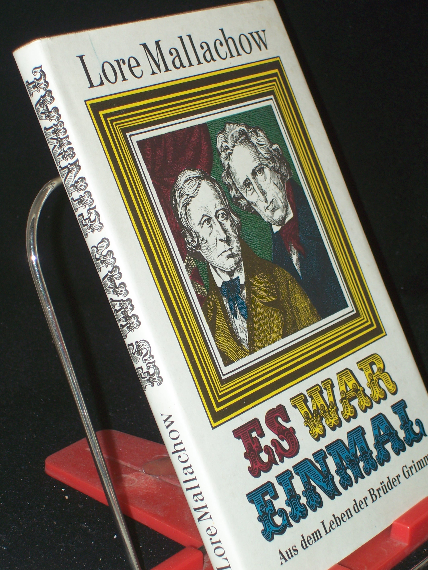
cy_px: 285
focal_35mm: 102
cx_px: 214
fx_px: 1680
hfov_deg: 14.5
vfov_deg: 19.2
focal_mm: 16.8
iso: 80
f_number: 4.6
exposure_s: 1/100
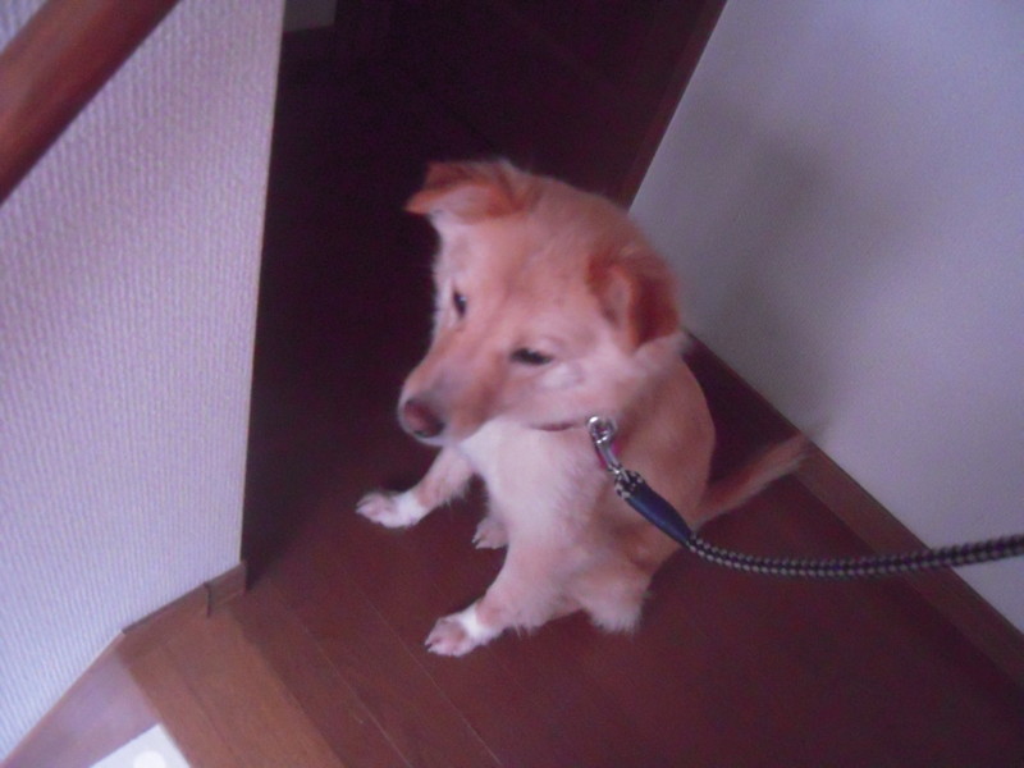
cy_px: 384
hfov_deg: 63.4
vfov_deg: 49.7
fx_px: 828
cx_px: 512
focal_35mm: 28
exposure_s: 1/6
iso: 1600
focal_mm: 5
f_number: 2.7
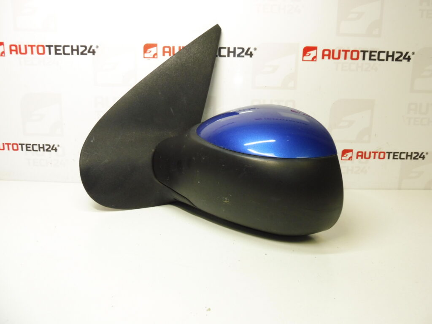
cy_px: 162
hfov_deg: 65.3
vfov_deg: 51.4
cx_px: 216
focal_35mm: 27
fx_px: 337
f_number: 3.5
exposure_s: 1/60
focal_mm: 4.8
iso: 200
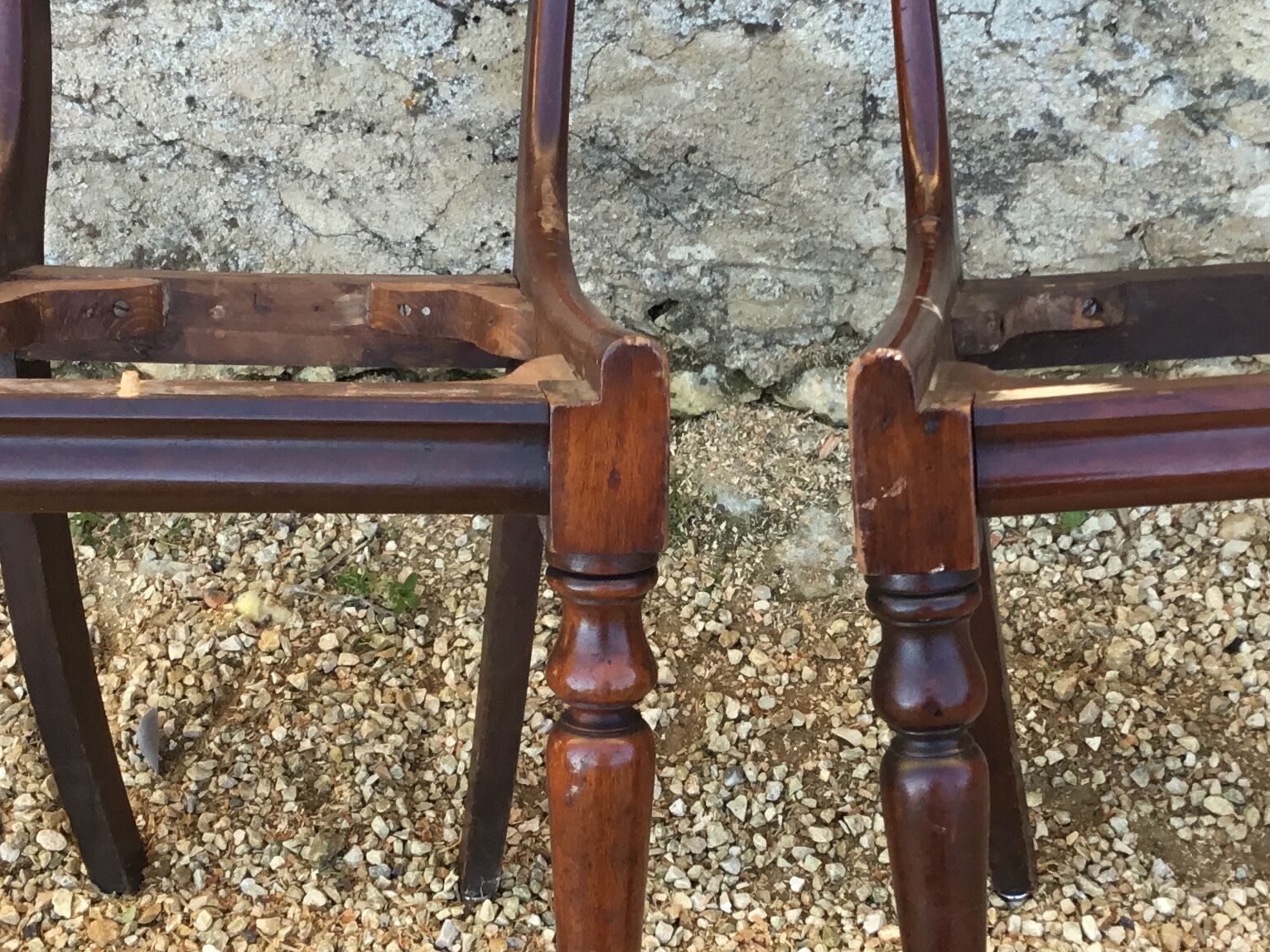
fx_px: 2422
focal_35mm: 66
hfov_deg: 29.3
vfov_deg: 22.2
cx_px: 761
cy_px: 387
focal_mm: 3.3
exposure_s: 1/100
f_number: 2.4
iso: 32
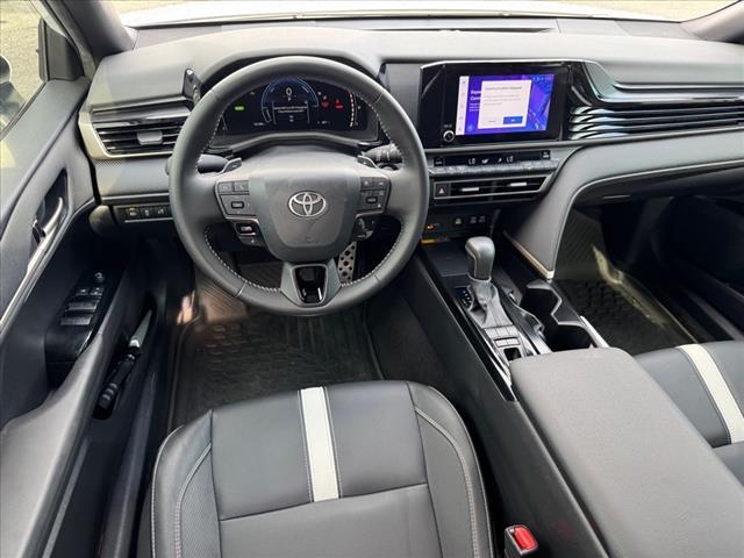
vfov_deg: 56.8
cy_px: 279
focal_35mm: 24
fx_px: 516
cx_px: 372
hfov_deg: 71.6
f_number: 1.78
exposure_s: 1/112
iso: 200
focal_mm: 6.76
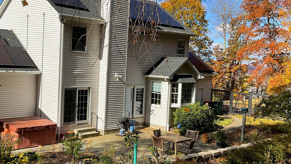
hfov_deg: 45.3
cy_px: 80
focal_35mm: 45
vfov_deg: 26.5
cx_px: 118
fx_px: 347
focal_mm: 3
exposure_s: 1/1577
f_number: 1.8
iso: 16
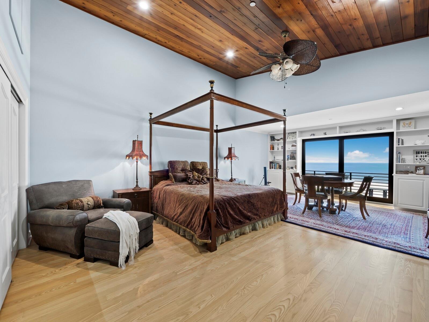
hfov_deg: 102.0
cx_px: 214
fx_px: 174
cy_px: 161
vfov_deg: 85.7
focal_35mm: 14
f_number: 11
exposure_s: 1.6
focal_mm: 7
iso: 250
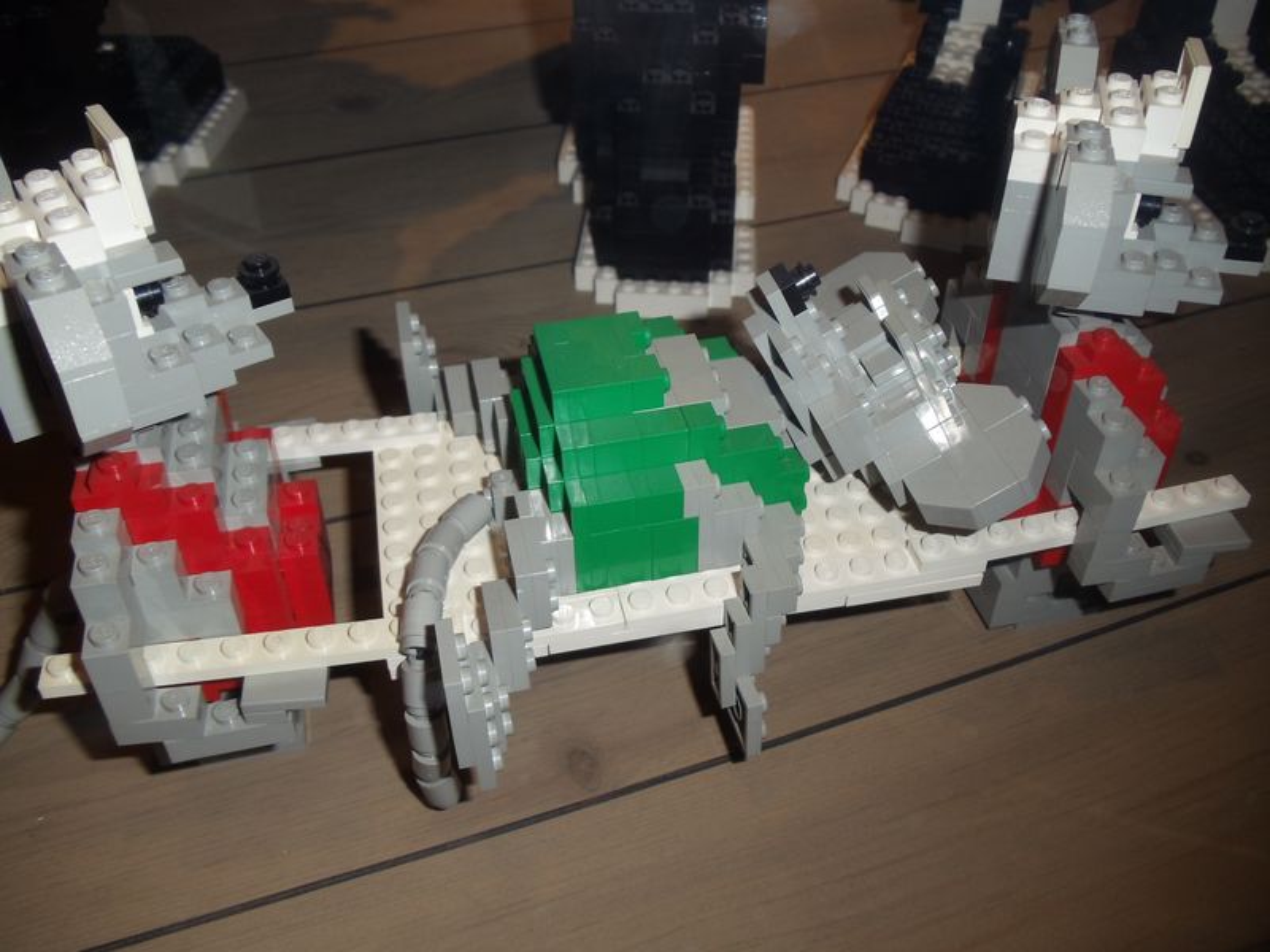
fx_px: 1614
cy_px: 476
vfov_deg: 32.9
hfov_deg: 42.9
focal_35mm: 44
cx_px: 635
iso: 80
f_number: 7.1
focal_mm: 6
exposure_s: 1/30
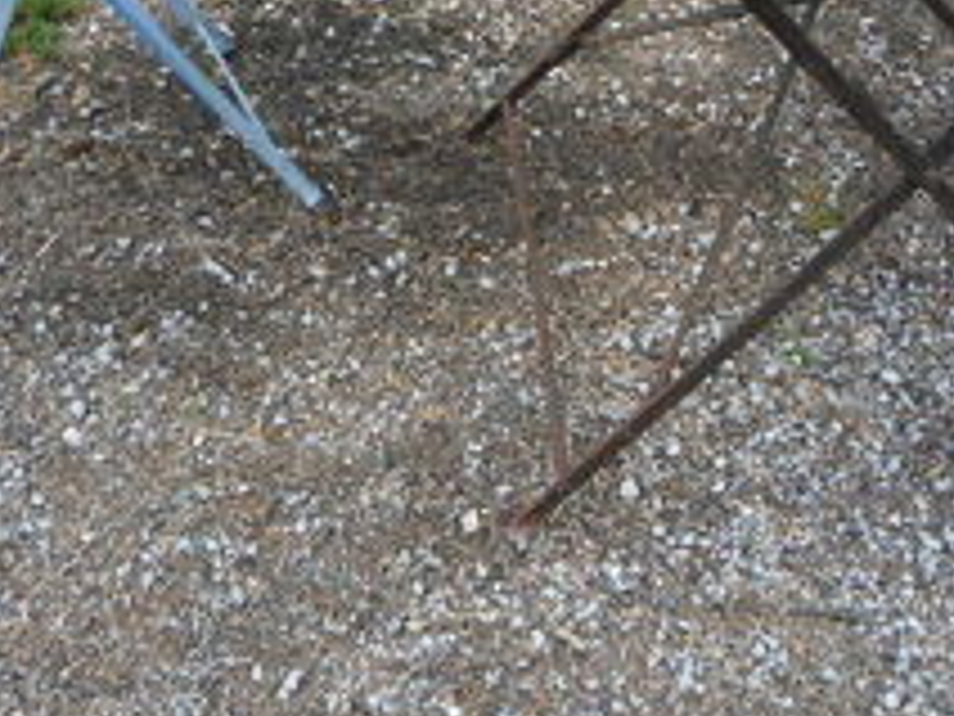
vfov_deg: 21.4
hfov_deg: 28.5
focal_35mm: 68
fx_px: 1874
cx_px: 536
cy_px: 149
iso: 100
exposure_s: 1/125
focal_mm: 5.2
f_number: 4
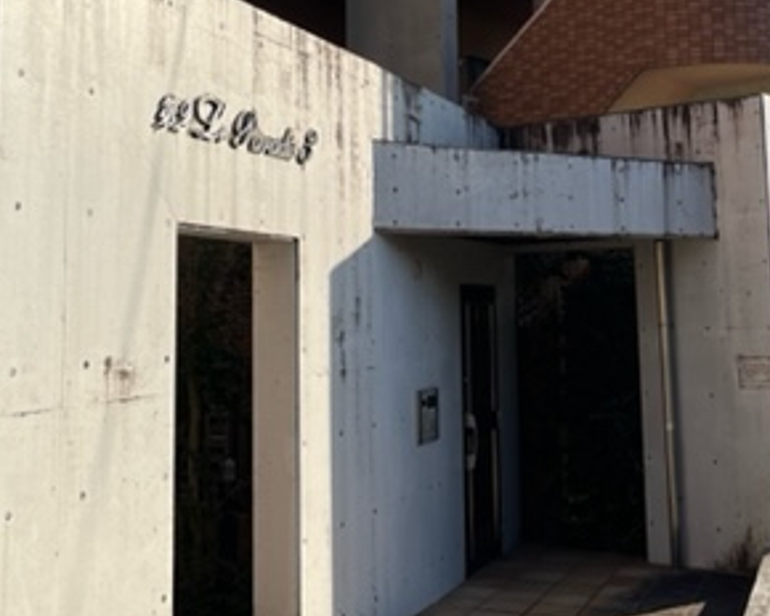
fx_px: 1276
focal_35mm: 56
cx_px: 504
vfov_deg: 26.6
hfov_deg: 33.3
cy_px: 114
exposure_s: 1/3215
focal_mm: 5.1
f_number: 1.6
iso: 50
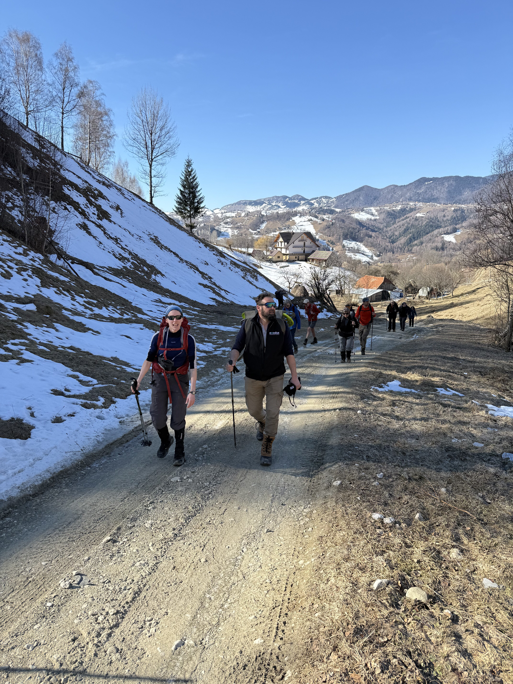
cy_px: 342
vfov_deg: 71.6
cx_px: 256
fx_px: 474
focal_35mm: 24
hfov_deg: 56.8
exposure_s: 1/2611
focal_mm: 6.76
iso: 80
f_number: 1.78
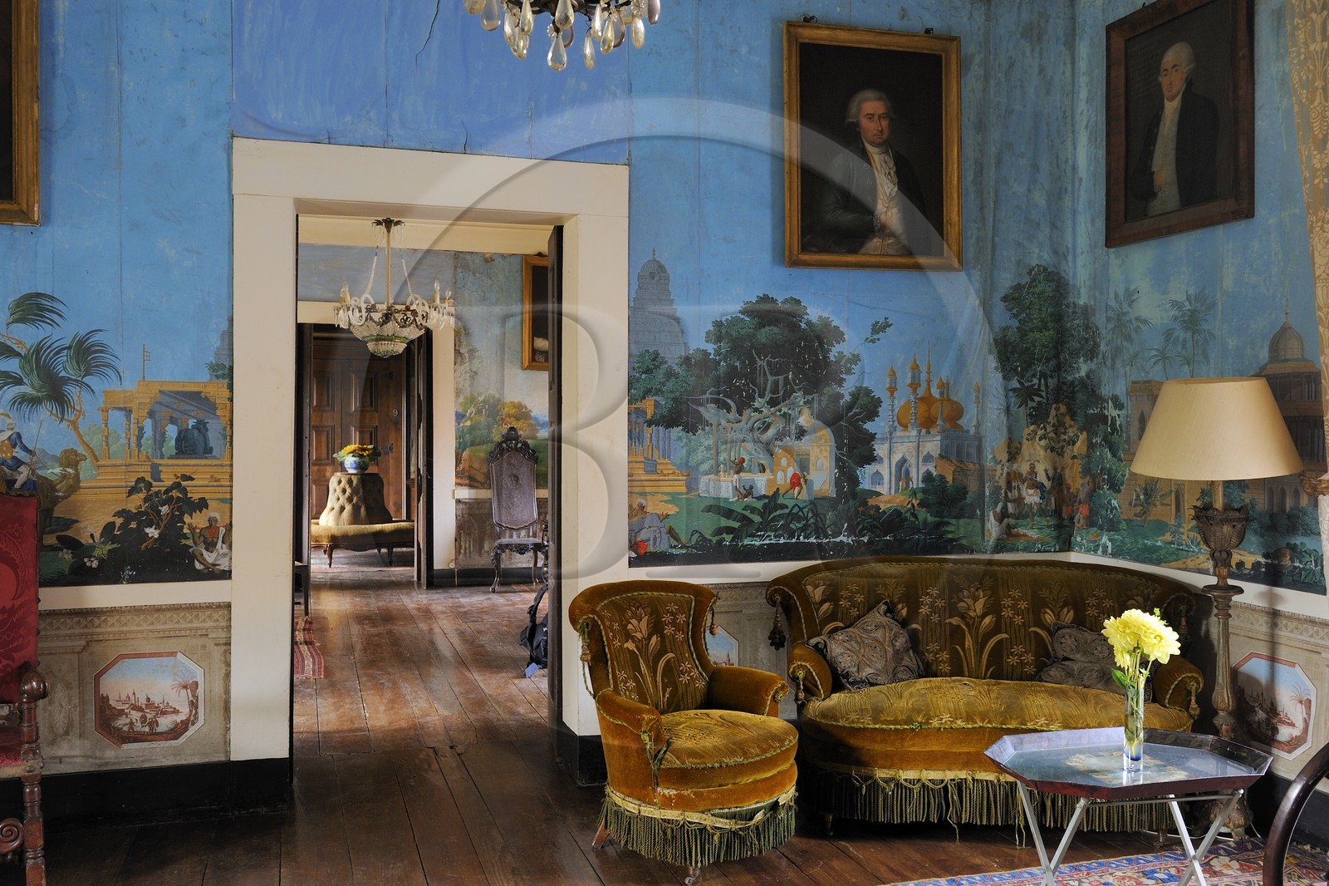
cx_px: 664
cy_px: 443
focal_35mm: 32
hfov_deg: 58.7
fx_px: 1181
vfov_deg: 41.1
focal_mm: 32
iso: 800
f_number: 5.6
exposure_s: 1/15
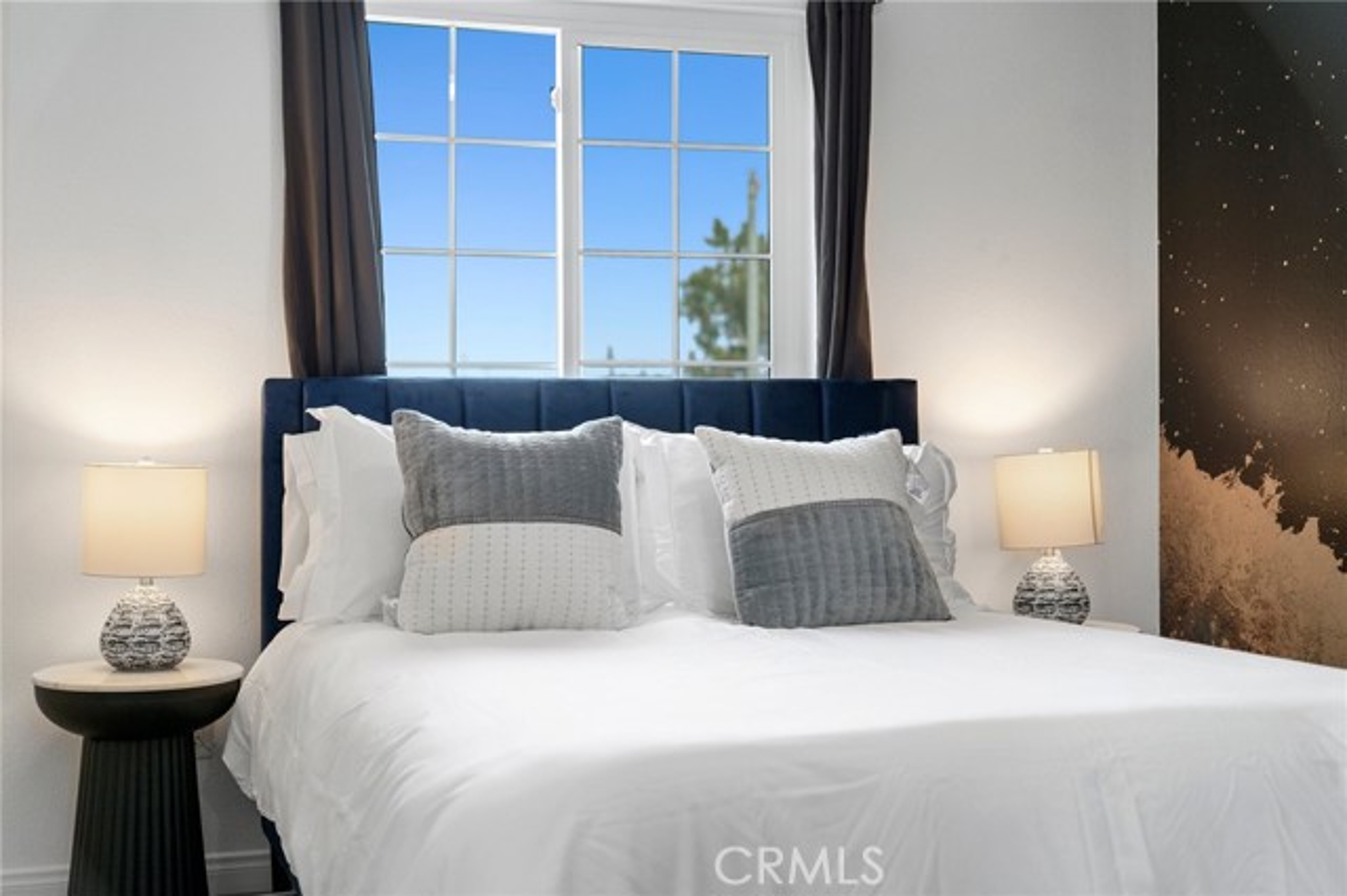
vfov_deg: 27.5
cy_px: 448
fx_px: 1832
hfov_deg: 40.4
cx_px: 674
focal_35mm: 49
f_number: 2.8
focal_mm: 49
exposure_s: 1/250
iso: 320
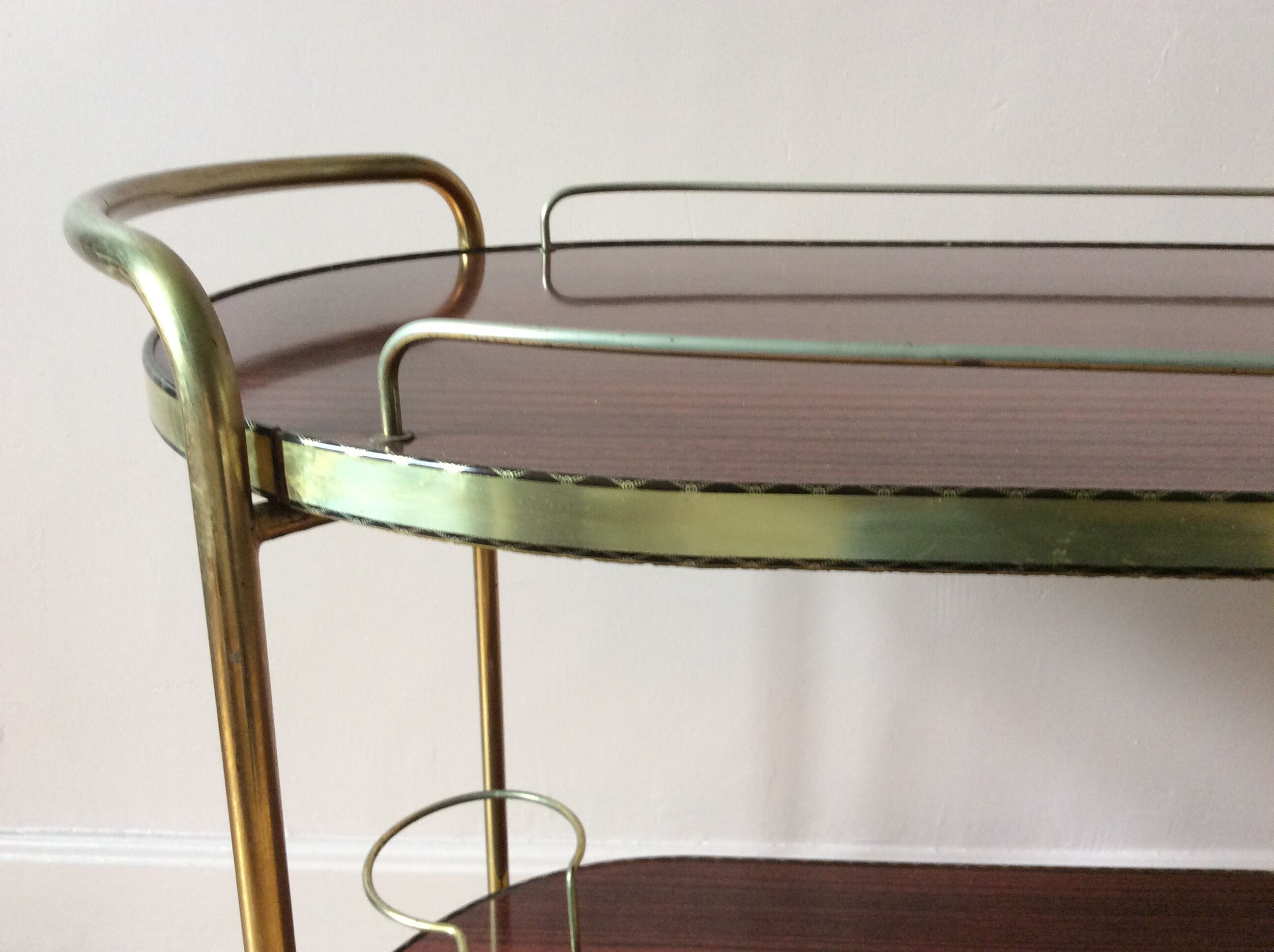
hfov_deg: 56.9
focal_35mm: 32
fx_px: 1176
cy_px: 476
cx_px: 637
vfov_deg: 44.1
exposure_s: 1/25
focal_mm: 3.3
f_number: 2.4
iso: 125
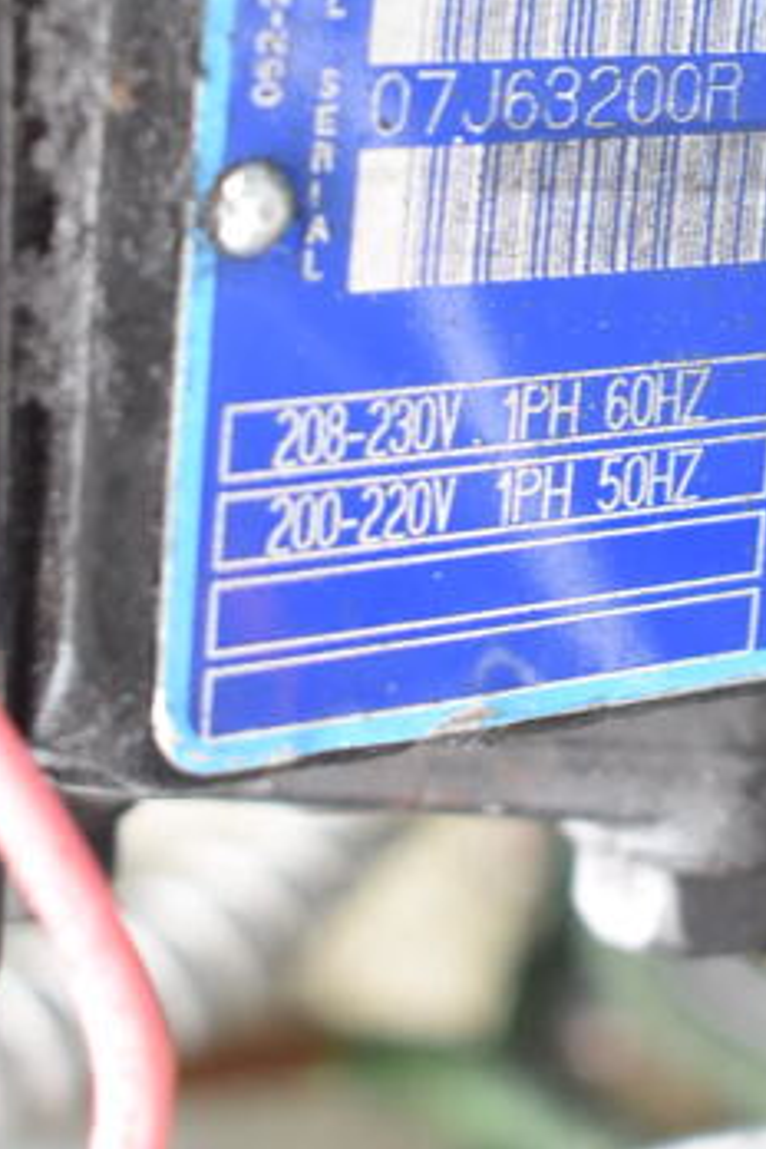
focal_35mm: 134
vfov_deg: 15.1
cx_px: 855
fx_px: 4276
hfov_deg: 10.1
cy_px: 18
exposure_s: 1/60
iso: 640
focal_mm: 34
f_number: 5.6
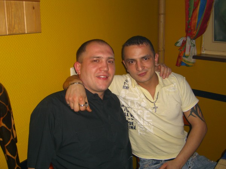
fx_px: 248
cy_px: 84
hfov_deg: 49.0
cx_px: 113
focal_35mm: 38
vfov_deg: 37.7
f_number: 2.8
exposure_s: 1/60
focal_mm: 7.9
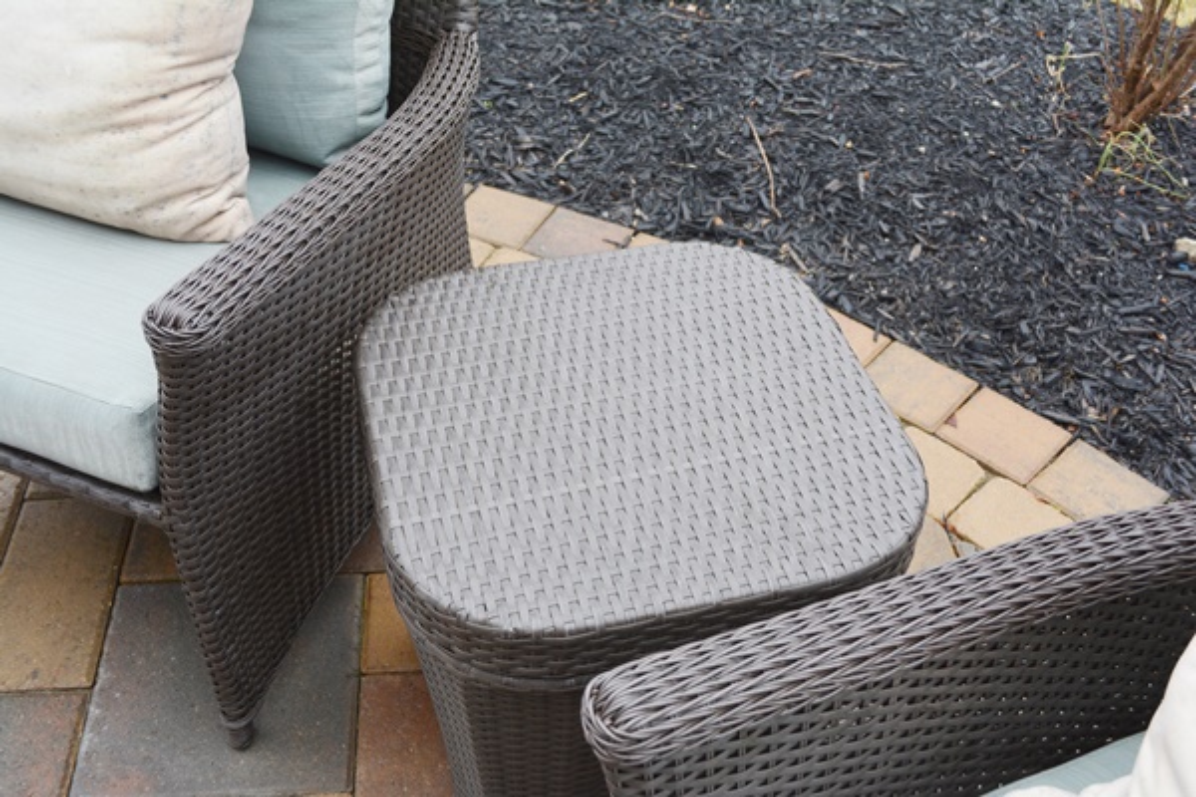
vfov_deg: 36.9
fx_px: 1196
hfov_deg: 53.1
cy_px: 398
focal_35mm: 36
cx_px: 598
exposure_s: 1/125
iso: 320
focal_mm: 24
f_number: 5.6
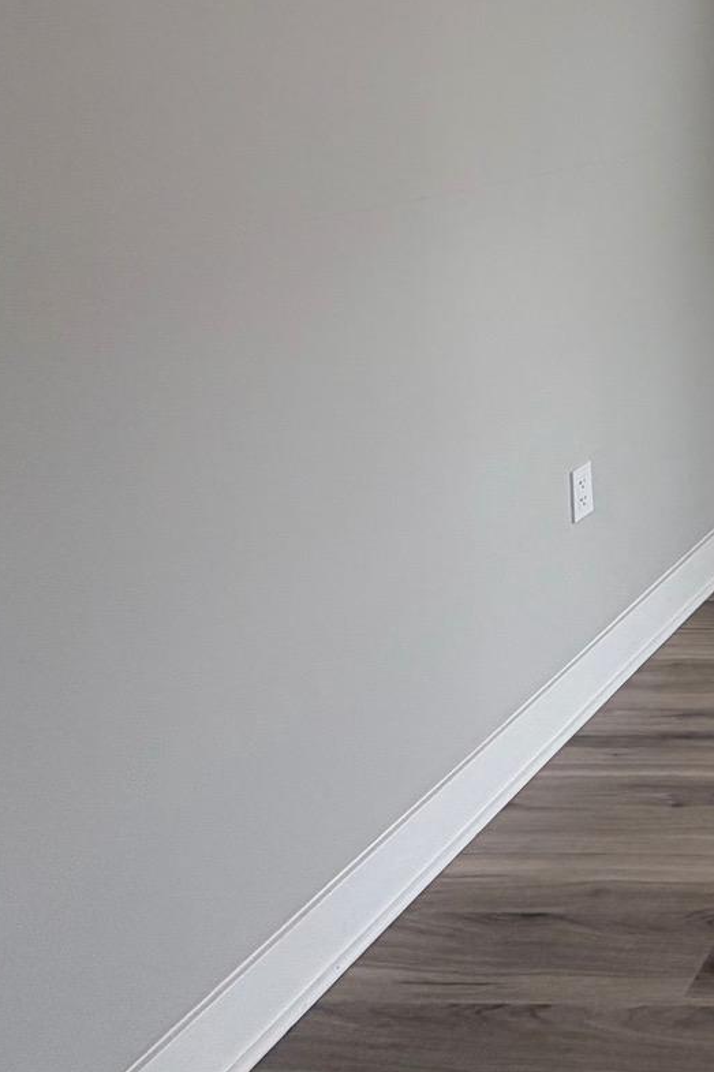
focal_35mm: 38
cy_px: 146
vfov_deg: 46.7
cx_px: 1229
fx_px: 1131
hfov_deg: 22.9
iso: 50
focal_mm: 2.22
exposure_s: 1/121
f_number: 2.2
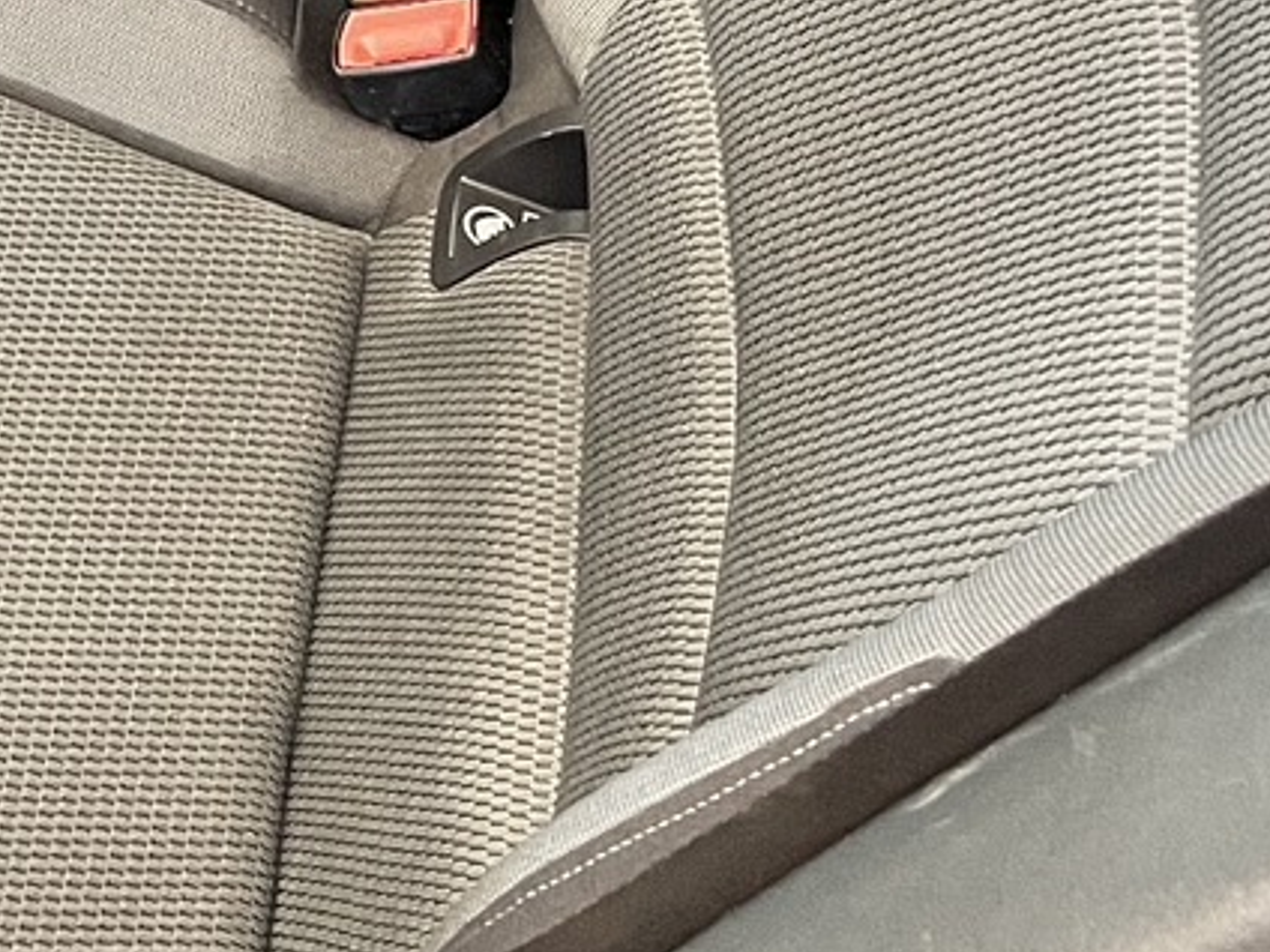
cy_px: -536
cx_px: -596
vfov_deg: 14.0
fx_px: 3595
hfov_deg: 18.0
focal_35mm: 98
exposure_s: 1/33
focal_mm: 5.1
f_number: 1.6
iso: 400
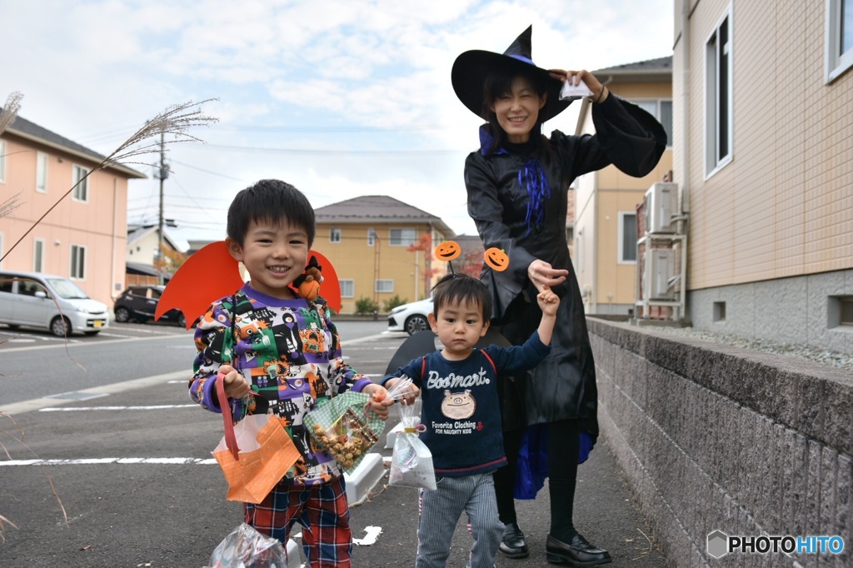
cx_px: 426
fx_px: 711
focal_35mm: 30
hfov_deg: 61.9
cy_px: 284
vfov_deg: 43.6
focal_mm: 20
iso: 100
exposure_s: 1/320
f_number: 4
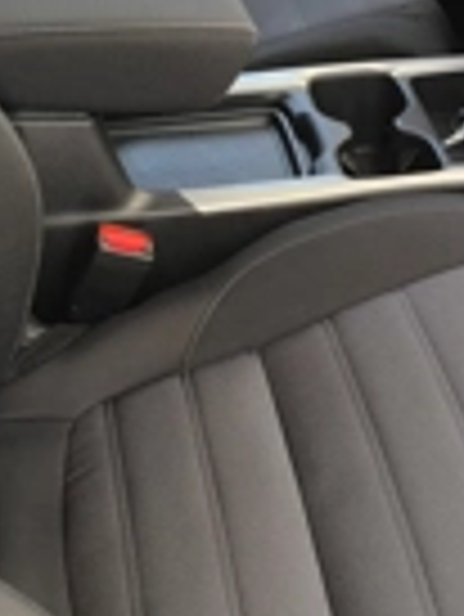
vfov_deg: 28.9
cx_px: 297
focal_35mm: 67
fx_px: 1196
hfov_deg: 21.9
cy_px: 270
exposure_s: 1/100
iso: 250
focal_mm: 6.14
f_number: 1.65
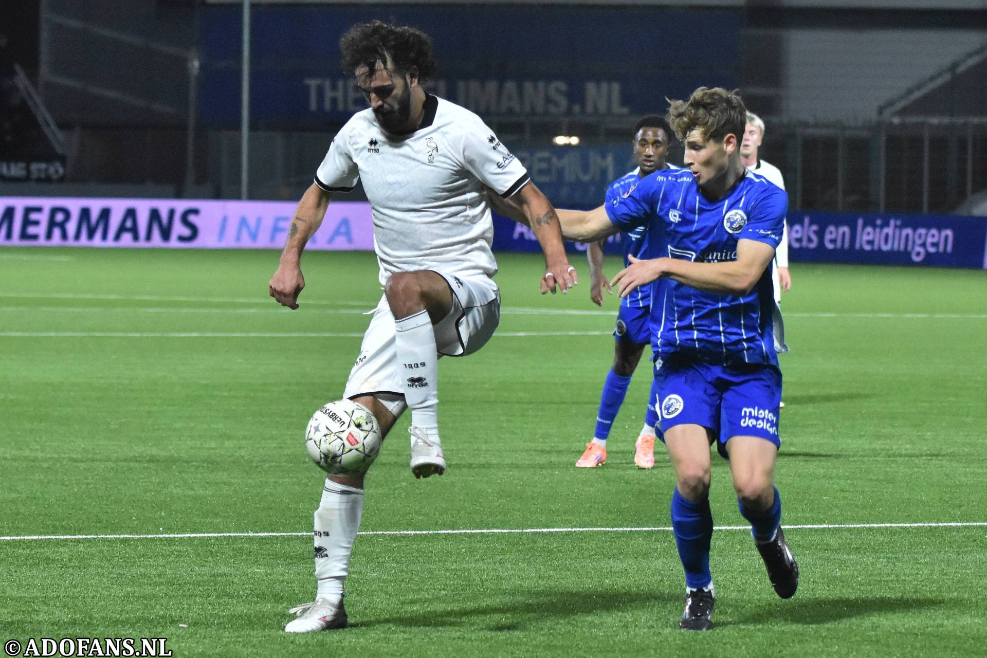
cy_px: 329
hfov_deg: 16.7
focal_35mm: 123
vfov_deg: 11.1
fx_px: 3372
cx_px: 494
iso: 2500
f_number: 2.8
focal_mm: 82
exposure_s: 1/640
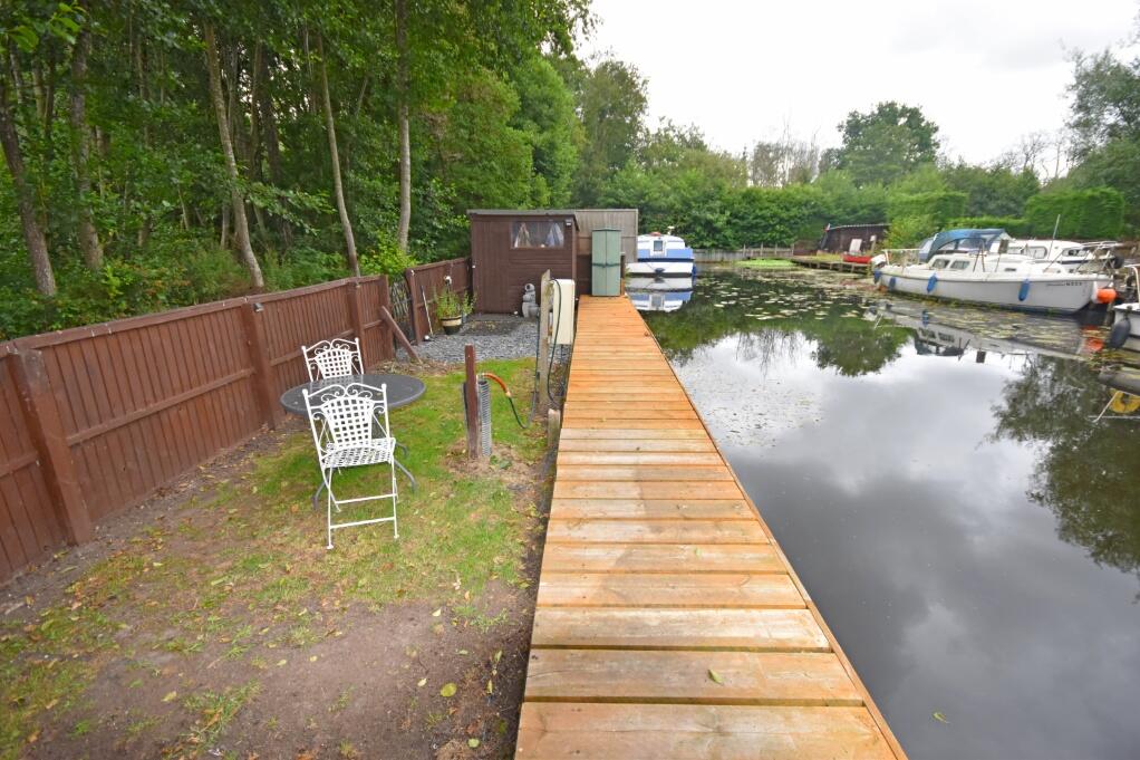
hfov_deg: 100.4
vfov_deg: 77.3
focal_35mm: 15
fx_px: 475
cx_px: 570
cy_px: 380
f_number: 5.6
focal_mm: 10
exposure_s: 1/125
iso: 500
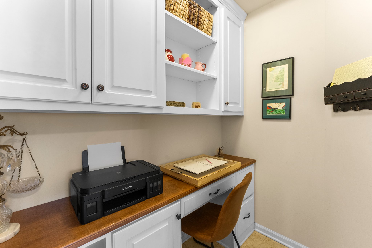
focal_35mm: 15
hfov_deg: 99.7
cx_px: 186
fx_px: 157
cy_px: 124
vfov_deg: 76.6
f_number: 7.1
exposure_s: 1/13
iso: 1000
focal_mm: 15.2
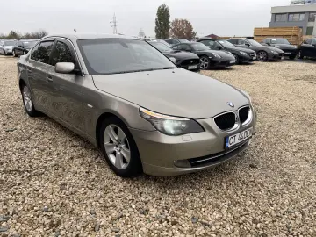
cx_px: 158
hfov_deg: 69.4
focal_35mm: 25
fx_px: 228
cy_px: 118
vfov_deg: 54.9
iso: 32
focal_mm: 5.1
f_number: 1.6
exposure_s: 1/205
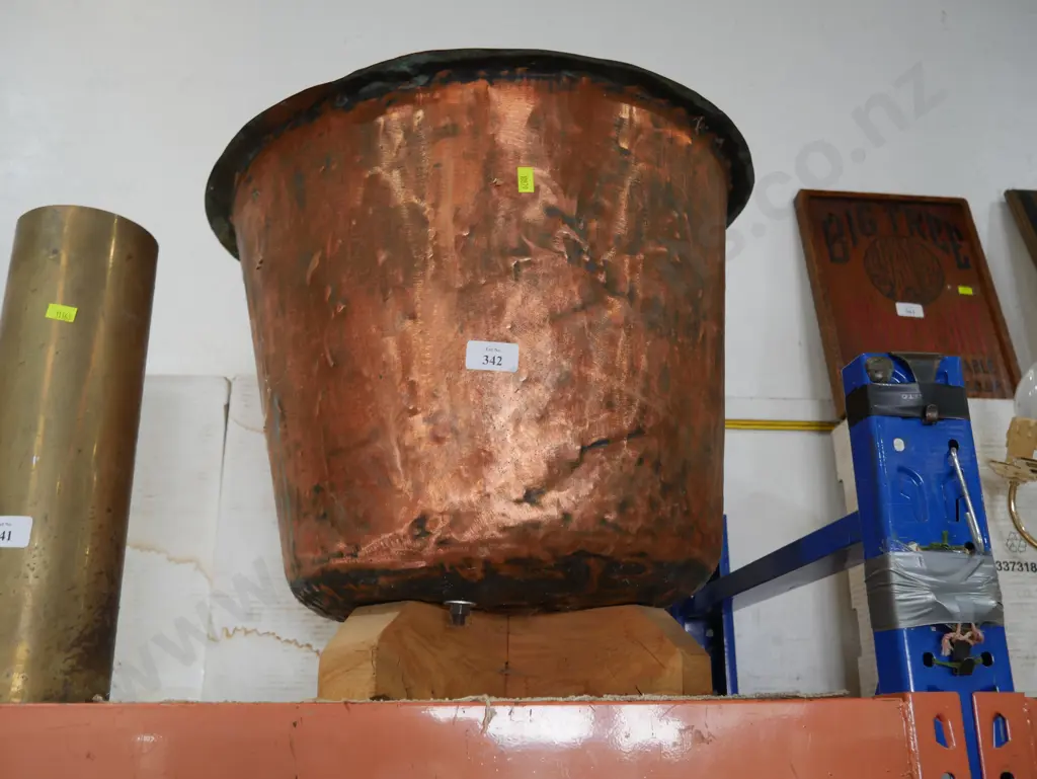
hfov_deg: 53.9
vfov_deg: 41.8
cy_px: 390
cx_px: 518
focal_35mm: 34
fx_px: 1019
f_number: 4
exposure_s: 1/60
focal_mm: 17
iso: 320
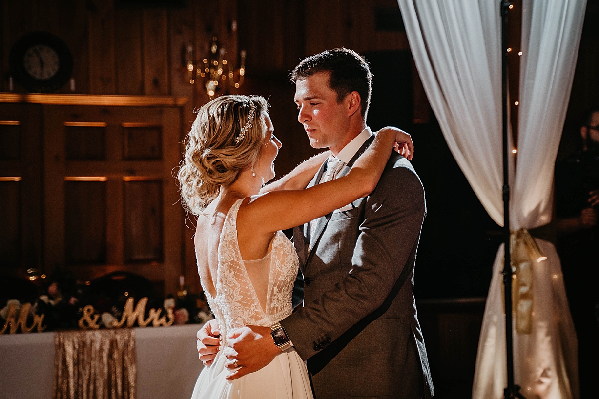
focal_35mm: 73
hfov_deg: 27.7
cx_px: 314
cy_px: 178
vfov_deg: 18.7
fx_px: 1215
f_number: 2.8
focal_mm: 64
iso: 640
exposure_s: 1/250
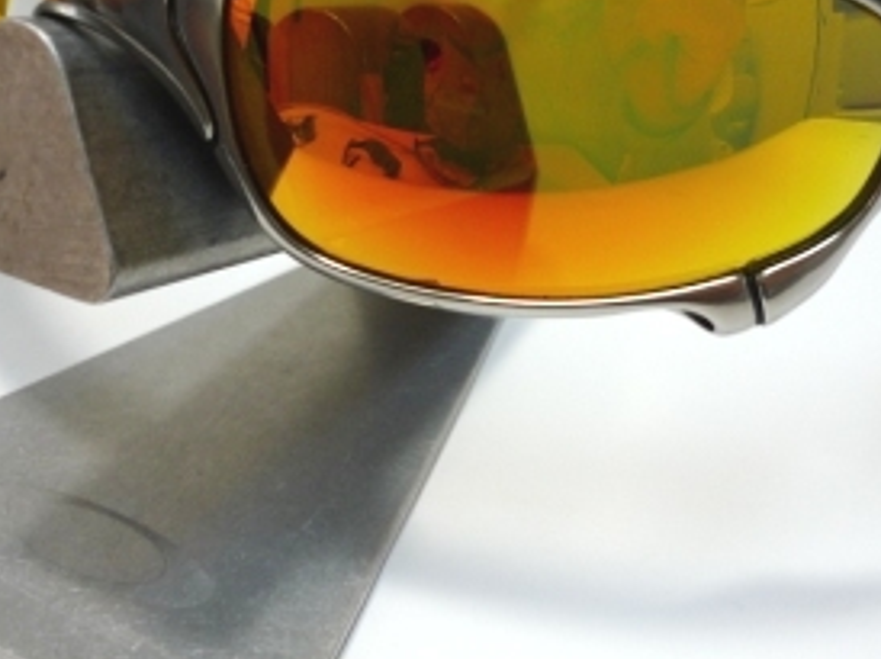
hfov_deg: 35.6
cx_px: 437
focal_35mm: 54
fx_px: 1373
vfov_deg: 26.6
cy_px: 161
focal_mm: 5.5
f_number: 2.8
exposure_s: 1/40
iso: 100
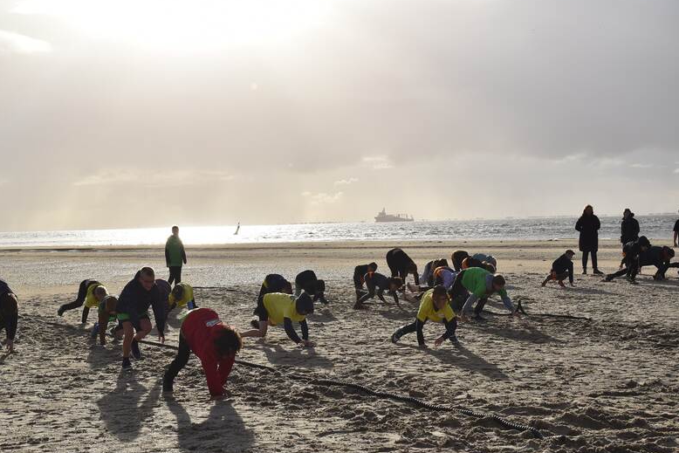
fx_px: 1207
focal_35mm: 64
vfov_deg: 21.3
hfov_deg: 31.4
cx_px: 318
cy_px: 228
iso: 200
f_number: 13
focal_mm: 40
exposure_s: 1/640
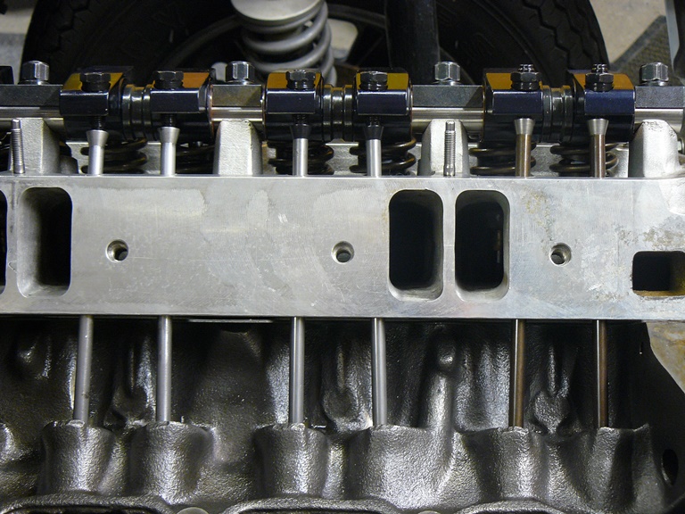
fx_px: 1168
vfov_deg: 24.8
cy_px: 257
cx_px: 342
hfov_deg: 32.7
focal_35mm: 59
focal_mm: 9.8
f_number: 2.8
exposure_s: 1/5
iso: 200
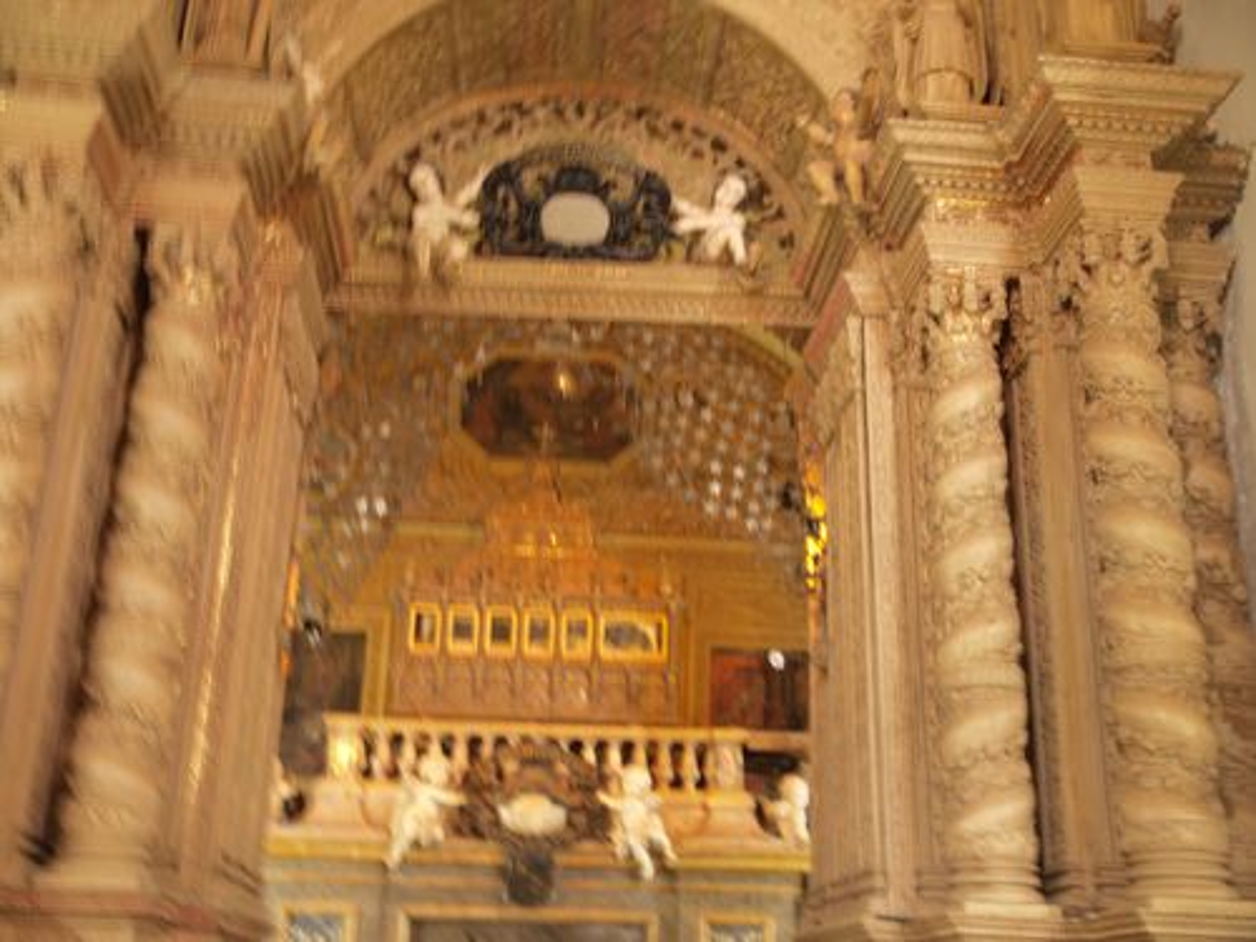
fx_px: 1451
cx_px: 628
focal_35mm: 40
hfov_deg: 46.8
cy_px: 471
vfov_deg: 36.0
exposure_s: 1/1.3
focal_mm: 20
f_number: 2.9
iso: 100
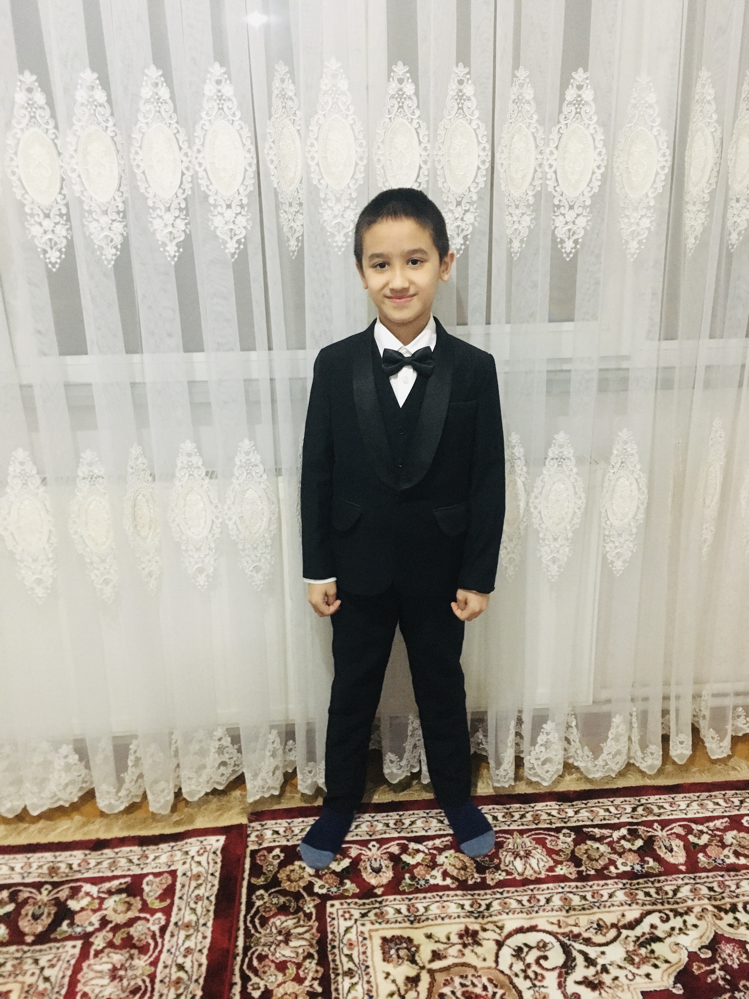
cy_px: 500
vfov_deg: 61.7
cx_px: 374
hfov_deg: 48.2
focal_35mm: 29
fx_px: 837
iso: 320
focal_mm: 4.15
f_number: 2.2
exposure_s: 1/17
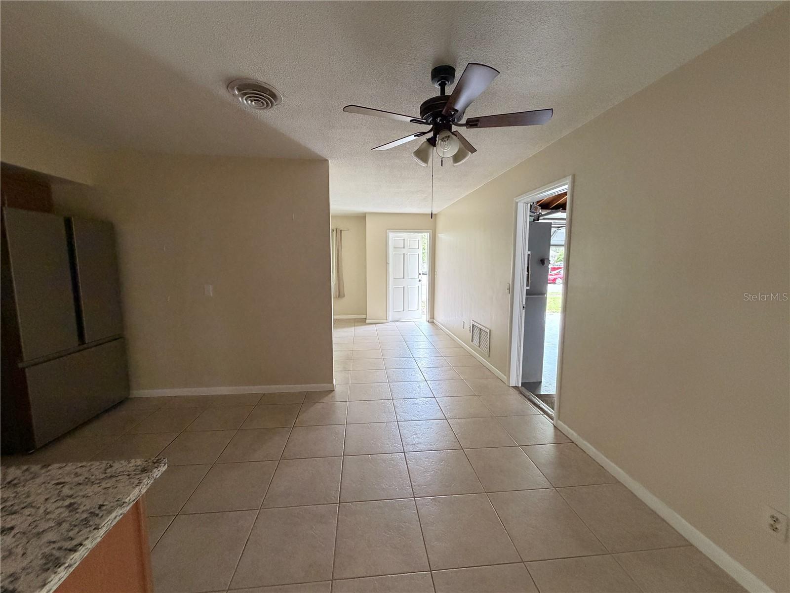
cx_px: 395
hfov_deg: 102.1
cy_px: 296
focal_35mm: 14
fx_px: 320
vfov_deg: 85.7
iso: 400
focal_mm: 2.22
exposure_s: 1/60
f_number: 2.2
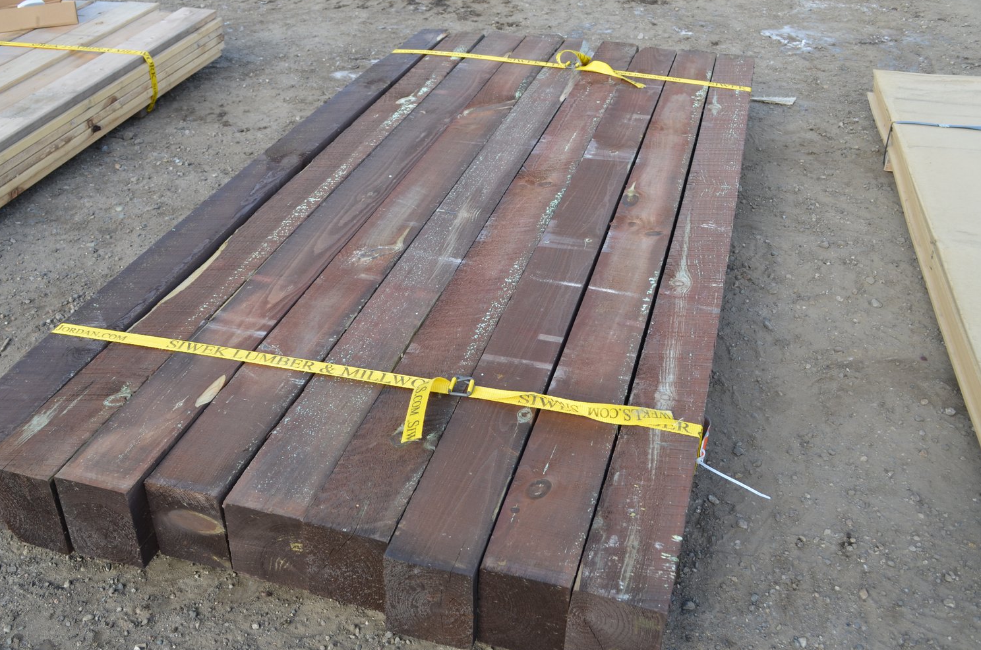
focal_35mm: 38
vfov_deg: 34.9
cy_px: 323
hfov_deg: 50.8
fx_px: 1033
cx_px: 462
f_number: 7.1
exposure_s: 1/160
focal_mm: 22
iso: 100
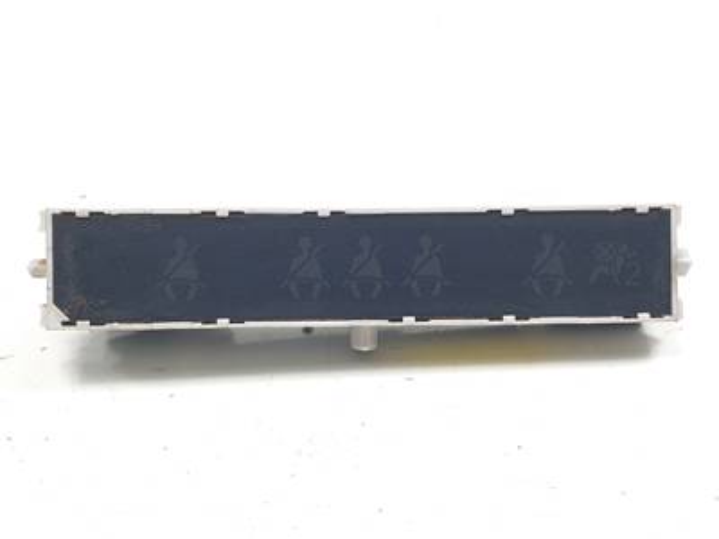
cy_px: 270
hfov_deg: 67.3
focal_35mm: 26
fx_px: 540
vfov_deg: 53.1
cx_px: 360
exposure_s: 1/159
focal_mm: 4.3
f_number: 2.4
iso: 50
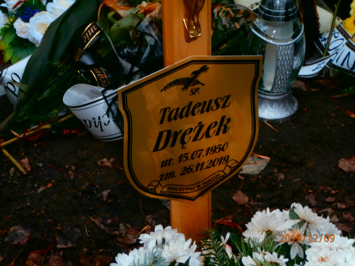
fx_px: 882
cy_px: 133
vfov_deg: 17.2
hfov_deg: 22.8
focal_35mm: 86
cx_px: 178
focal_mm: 15.16
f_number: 5
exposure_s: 1/40
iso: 200
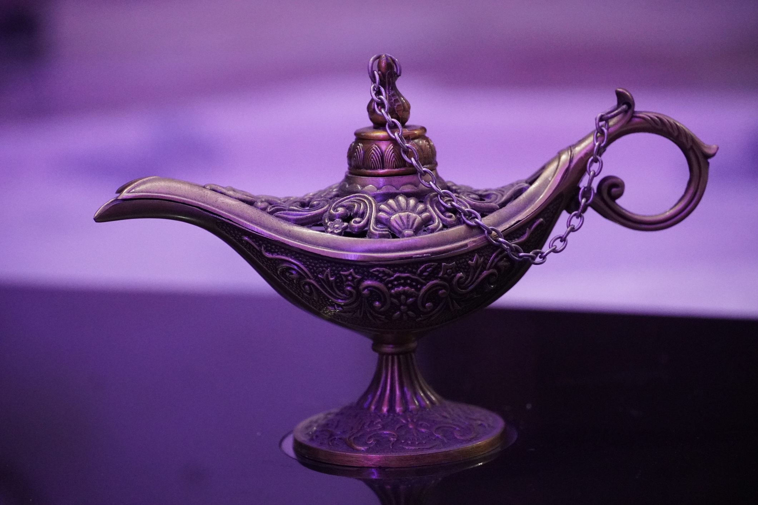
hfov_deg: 10.2
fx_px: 4263
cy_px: 252
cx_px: 379
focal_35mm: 202
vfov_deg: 6.8
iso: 6400
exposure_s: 1/50
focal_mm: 135
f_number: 5.6
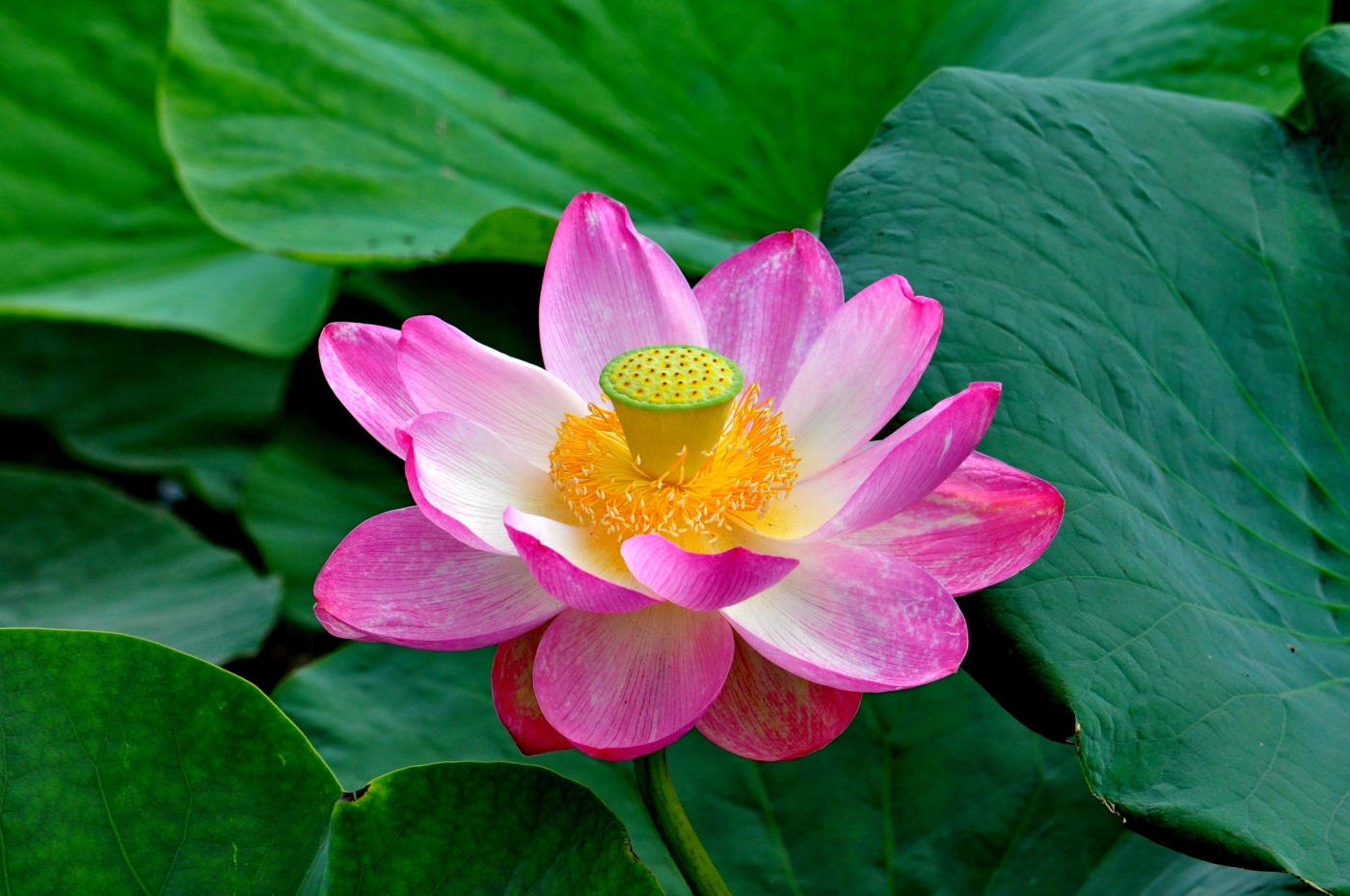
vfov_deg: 3.0
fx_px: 16855
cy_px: 448
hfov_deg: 4.6
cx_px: 675
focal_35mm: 450
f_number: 10
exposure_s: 1/1600
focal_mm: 300
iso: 1000
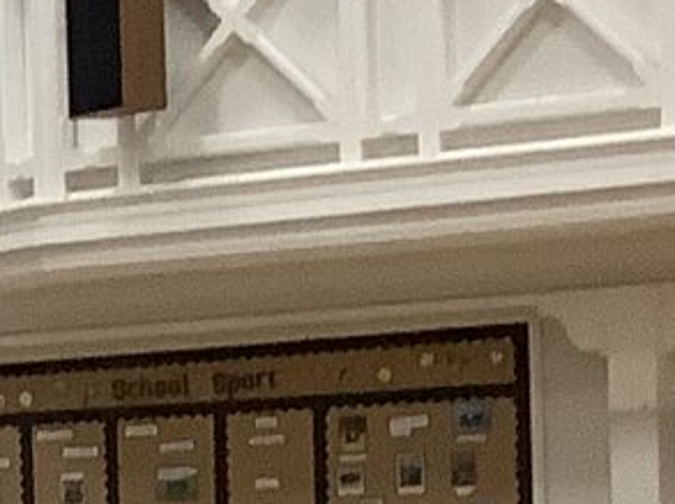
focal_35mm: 217
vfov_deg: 6.7
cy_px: 748
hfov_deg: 8.7
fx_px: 4226
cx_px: -647
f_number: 2.4
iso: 250
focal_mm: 3.3
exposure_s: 1/50
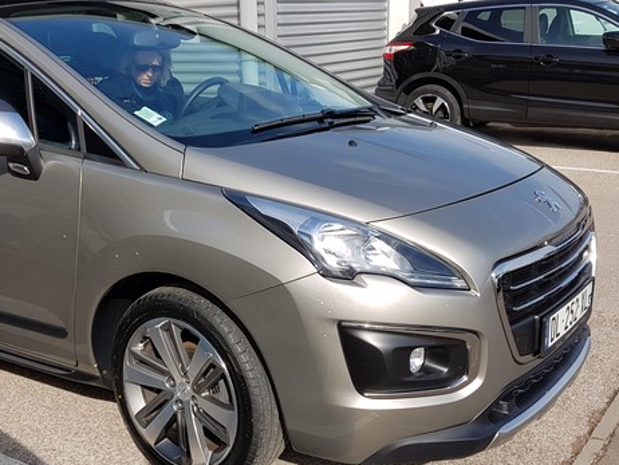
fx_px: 805
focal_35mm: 45
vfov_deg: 32.2
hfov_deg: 41.9
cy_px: 263
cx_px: 251
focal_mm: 4.2
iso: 40
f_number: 1.7
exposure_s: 1/1864
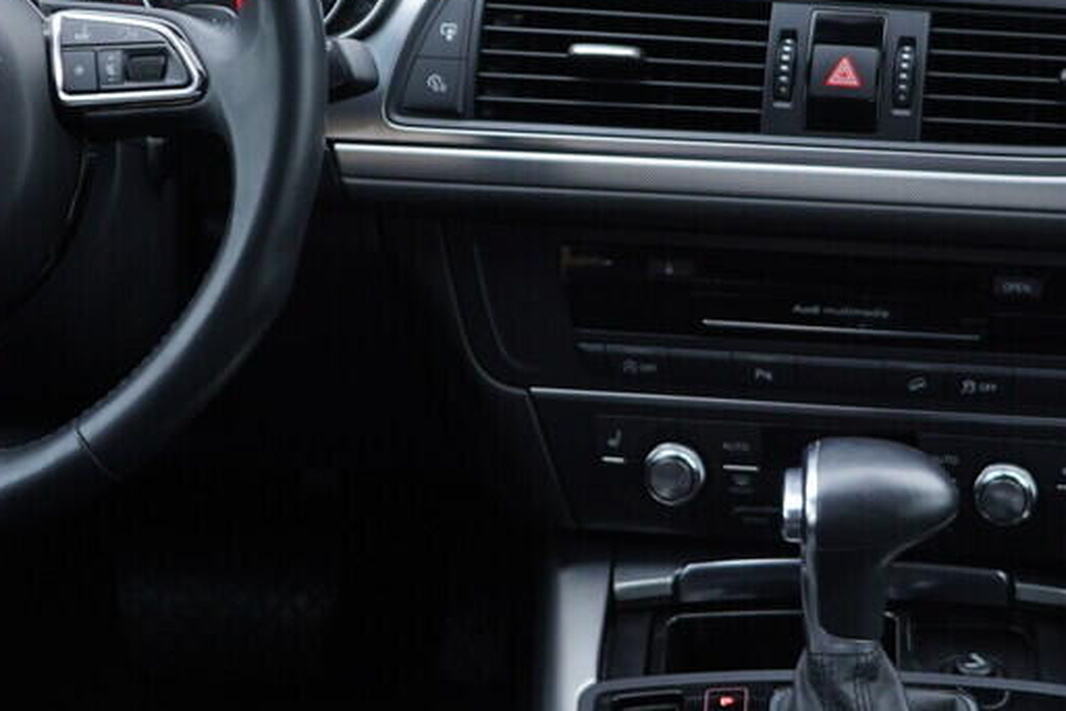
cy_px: 235
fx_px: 2990
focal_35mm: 101
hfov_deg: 20.1
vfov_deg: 13.5
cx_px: 806
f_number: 2.8
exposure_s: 1/40
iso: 160
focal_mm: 24
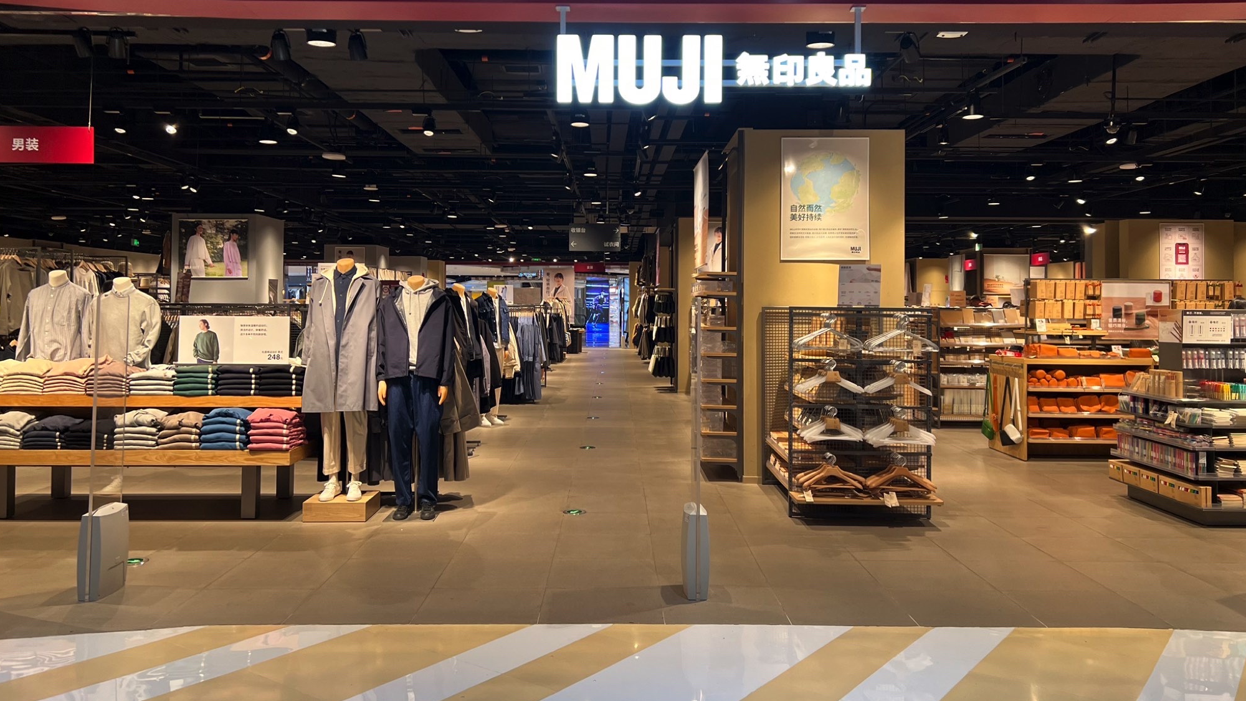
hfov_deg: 66.1
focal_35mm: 29
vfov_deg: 40.0
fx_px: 958
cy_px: 279
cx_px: 621
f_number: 1.5
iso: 80
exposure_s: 1/100
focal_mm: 5.7
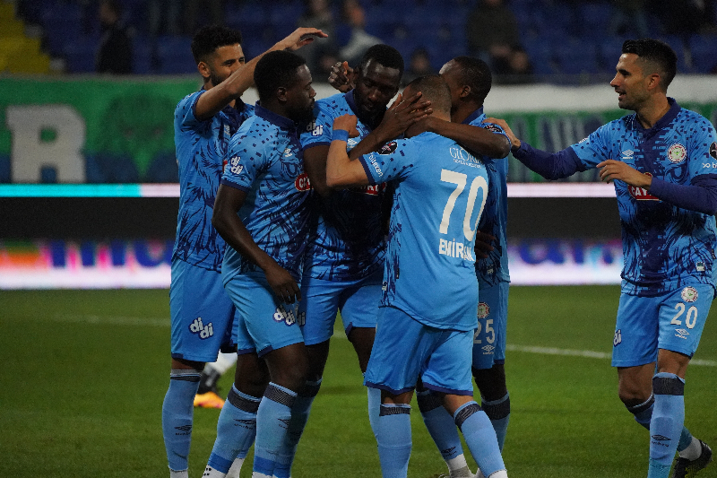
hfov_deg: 5.2
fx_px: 7965
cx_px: 358
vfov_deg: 3.4
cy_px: 239
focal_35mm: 400
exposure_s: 1/2000
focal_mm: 400
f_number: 5.6
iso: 10000
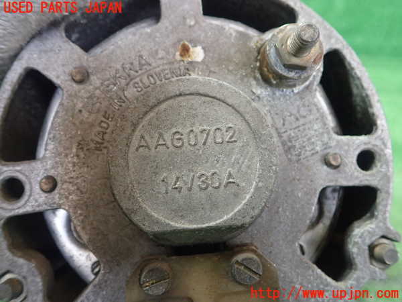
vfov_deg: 46.8
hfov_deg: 60.0
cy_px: 151
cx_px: 201
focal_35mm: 30
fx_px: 348
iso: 500
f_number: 2.3
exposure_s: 1/125
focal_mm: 5.5
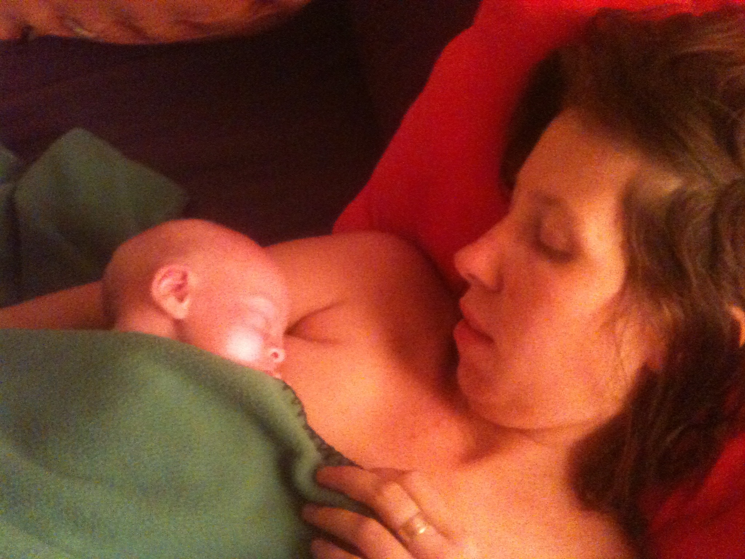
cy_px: 280
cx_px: 372
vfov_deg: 40.7
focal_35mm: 35
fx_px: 753
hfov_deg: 52.6
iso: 800
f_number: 2.8
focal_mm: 3.85
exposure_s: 1/10
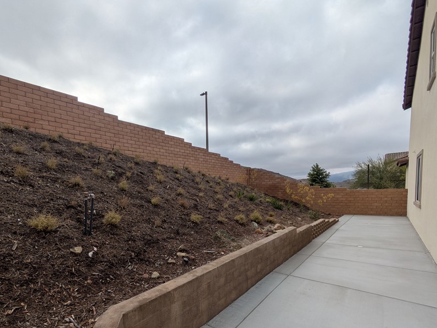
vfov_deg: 70.3
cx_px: 185
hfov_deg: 87.1
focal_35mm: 18
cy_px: 208
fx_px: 227
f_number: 2.2
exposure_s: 1/2674
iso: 50
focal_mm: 1.83
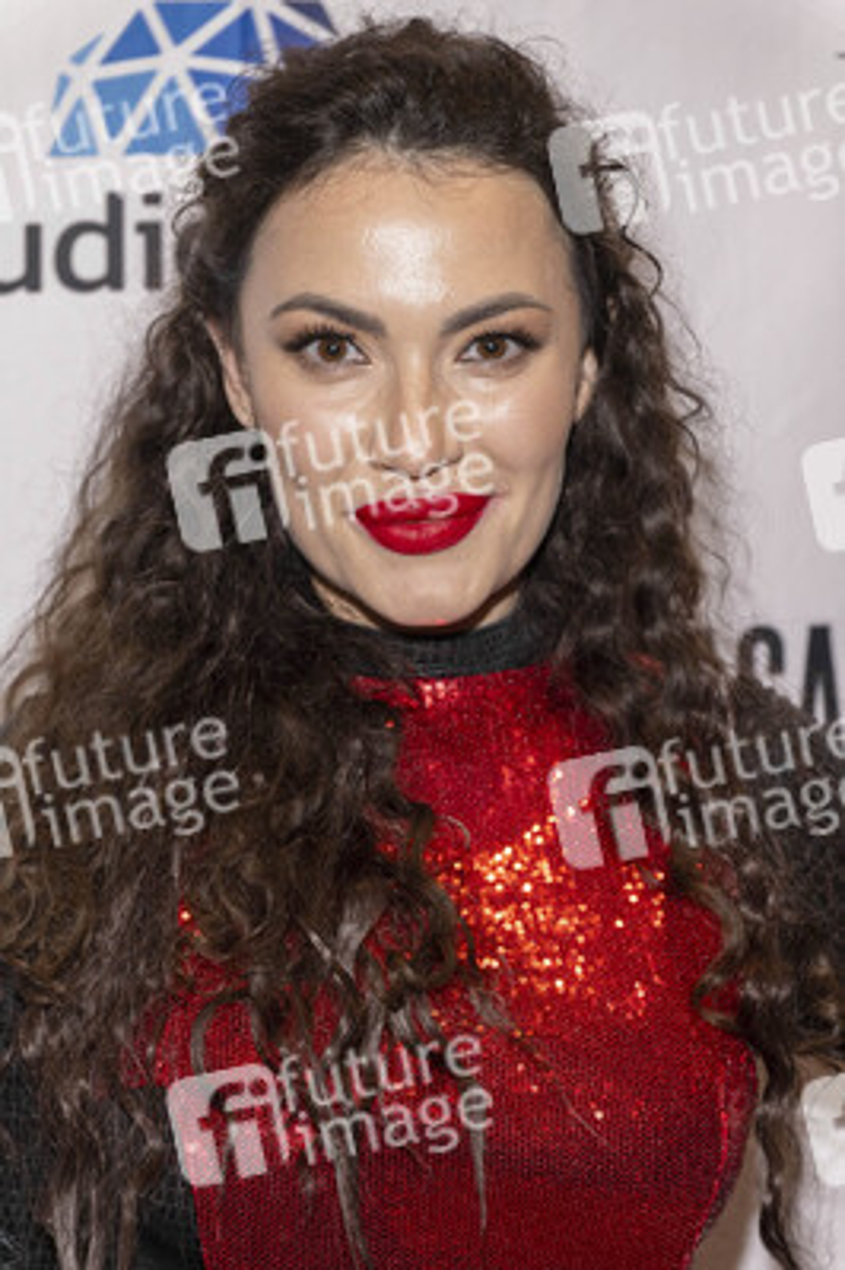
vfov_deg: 17.1
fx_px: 4232
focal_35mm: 120
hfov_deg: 11.4
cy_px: 635
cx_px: 422
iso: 800
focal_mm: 120
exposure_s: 1/200
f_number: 5.6
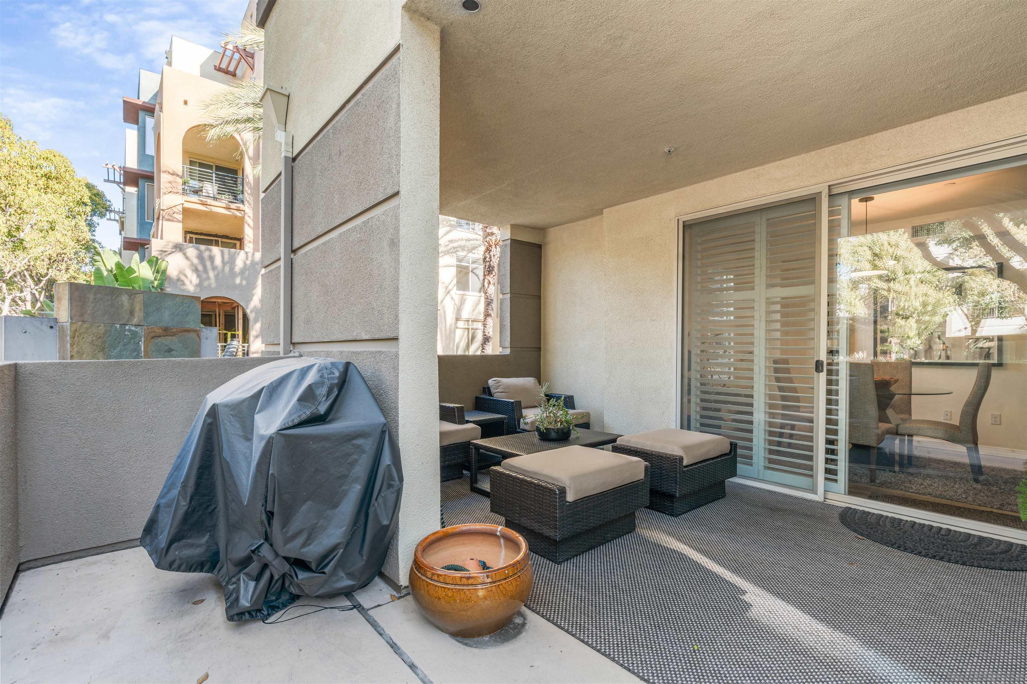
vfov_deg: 73.7
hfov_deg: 96.7
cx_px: 514
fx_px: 456
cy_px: 342
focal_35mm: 16
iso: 100
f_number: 9
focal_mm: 16
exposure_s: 1/4
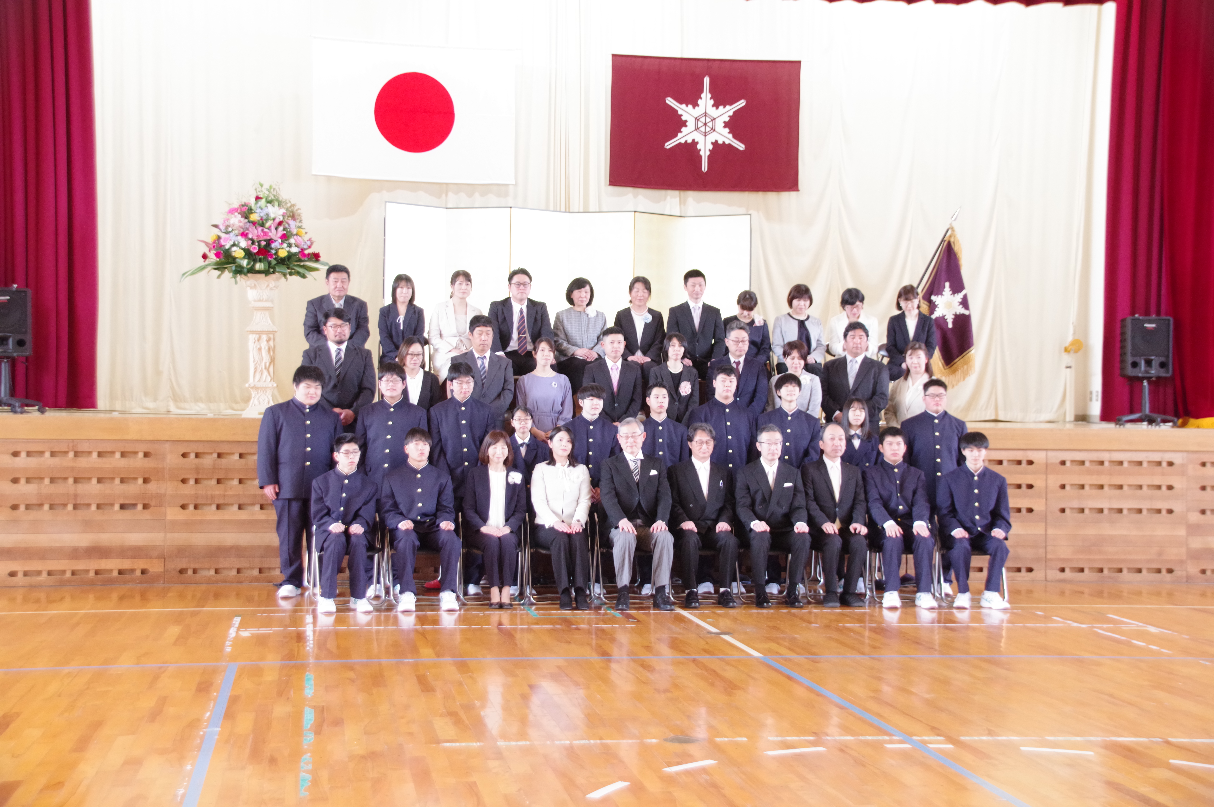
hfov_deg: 36.0
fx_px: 1870
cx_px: 607
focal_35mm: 56
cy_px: 404
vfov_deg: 24.4
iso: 3200
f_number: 5
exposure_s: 1/60
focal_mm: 37
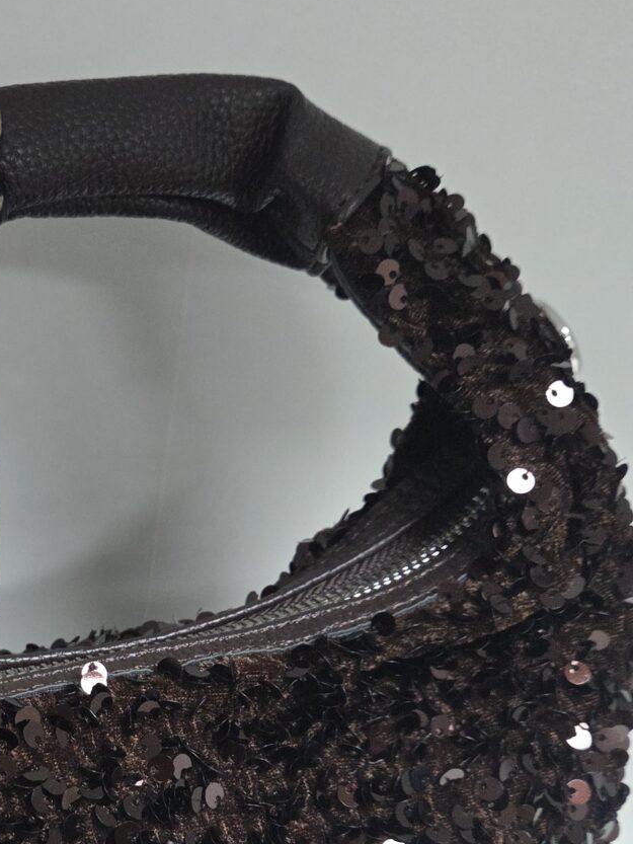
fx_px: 1292
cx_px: -48
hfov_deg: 25.7
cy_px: 714
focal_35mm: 53
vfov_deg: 34.7
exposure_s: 1/100
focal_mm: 5.4
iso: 250
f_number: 1.8
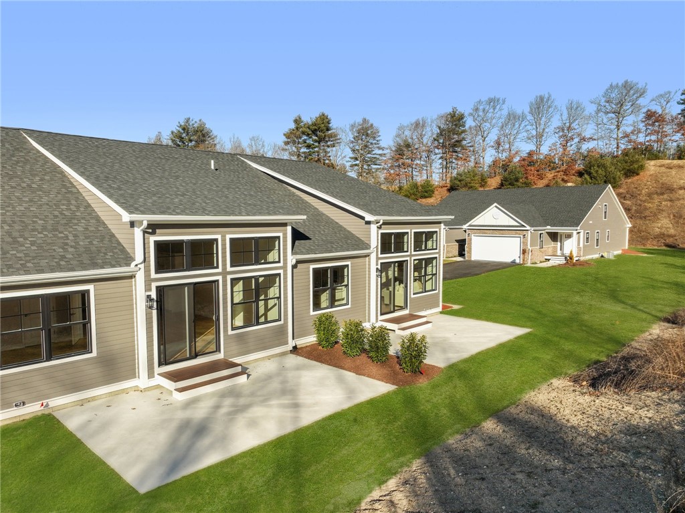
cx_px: 342
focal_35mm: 24
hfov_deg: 71.6
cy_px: 256
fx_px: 475
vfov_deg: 56.8
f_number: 3.2
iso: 100
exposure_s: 1/200
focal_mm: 12.29
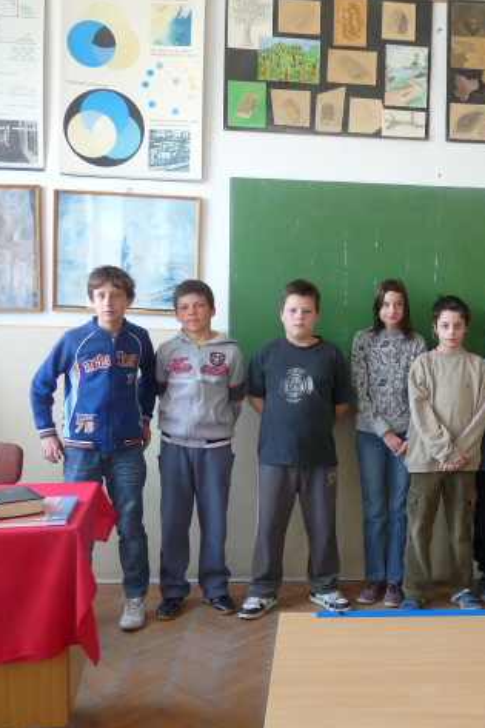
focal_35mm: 38
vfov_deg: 50.7
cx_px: 410
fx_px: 768
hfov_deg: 33.7
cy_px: 363
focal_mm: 4.8
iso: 250
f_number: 2.8
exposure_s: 1/30
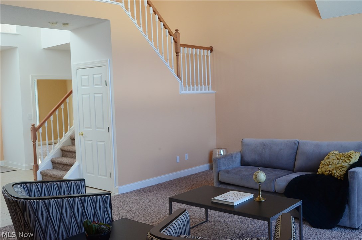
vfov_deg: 36.7
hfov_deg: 53.2
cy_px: 120
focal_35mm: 36
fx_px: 361
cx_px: 181
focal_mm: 24
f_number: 16
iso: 1000
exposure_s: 1/10
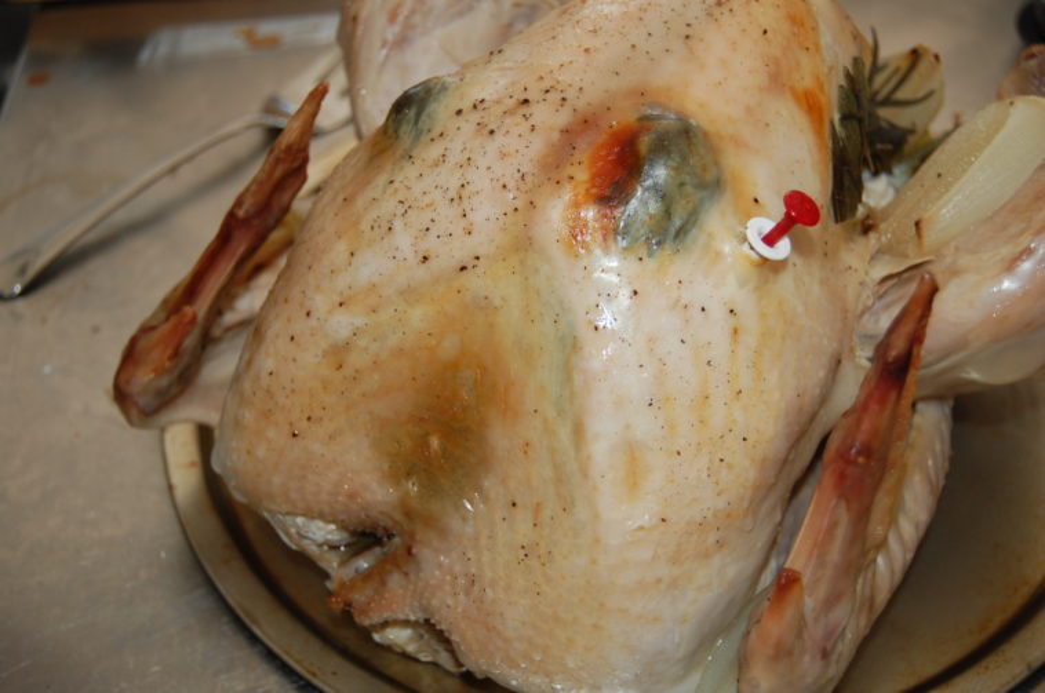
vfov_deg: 26.4
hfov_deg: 38.9
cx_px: 522
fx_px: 1478
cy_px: 346
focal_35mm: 51
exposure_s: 1/60
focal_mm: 34
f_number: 4.5
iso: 400
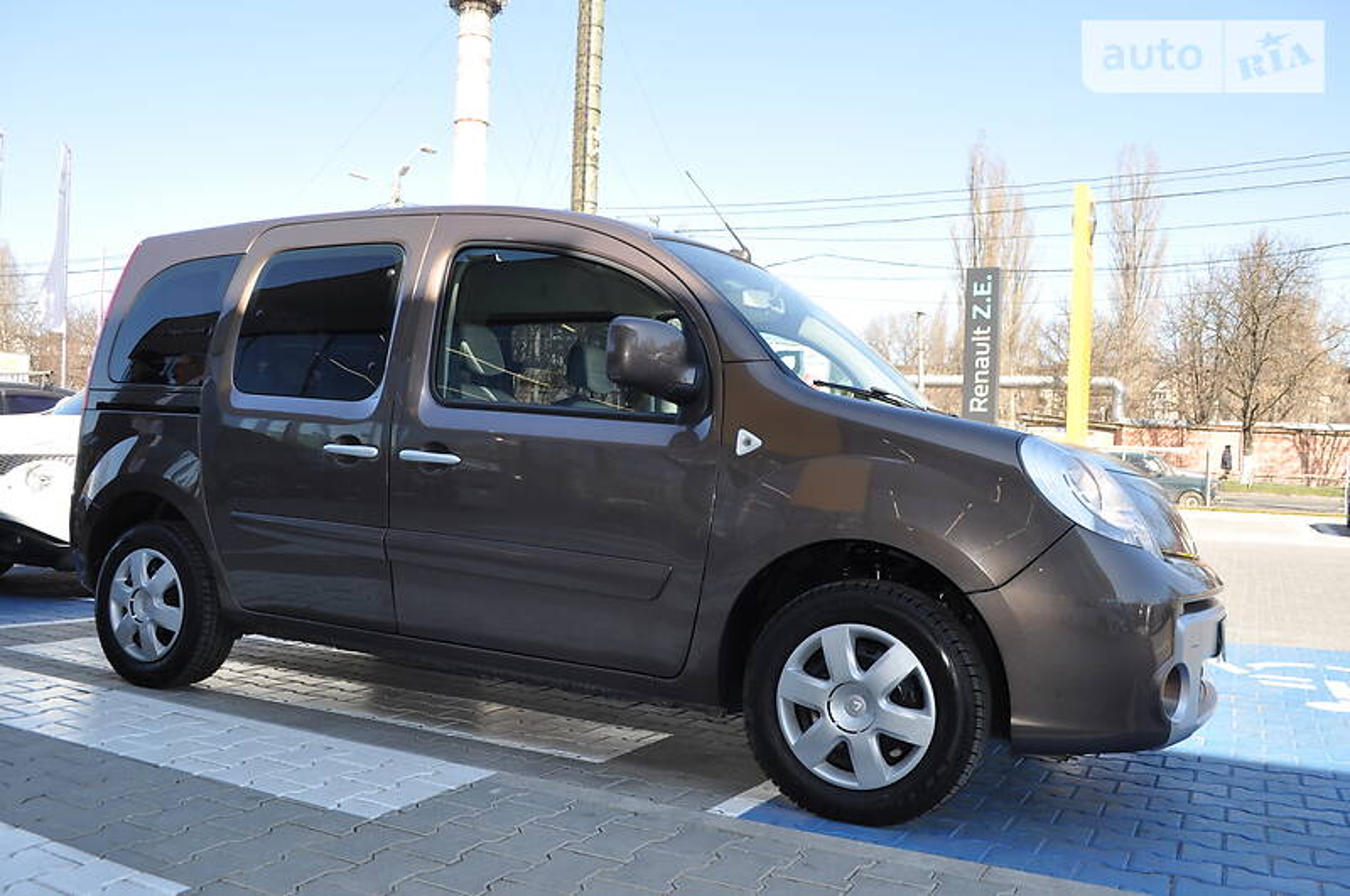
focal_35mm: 30
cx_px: 675
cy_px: 448
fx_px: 1123
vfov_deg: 43.5
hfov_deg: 62.0
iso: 200
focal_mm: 20
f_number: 7.1
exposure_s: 1/200
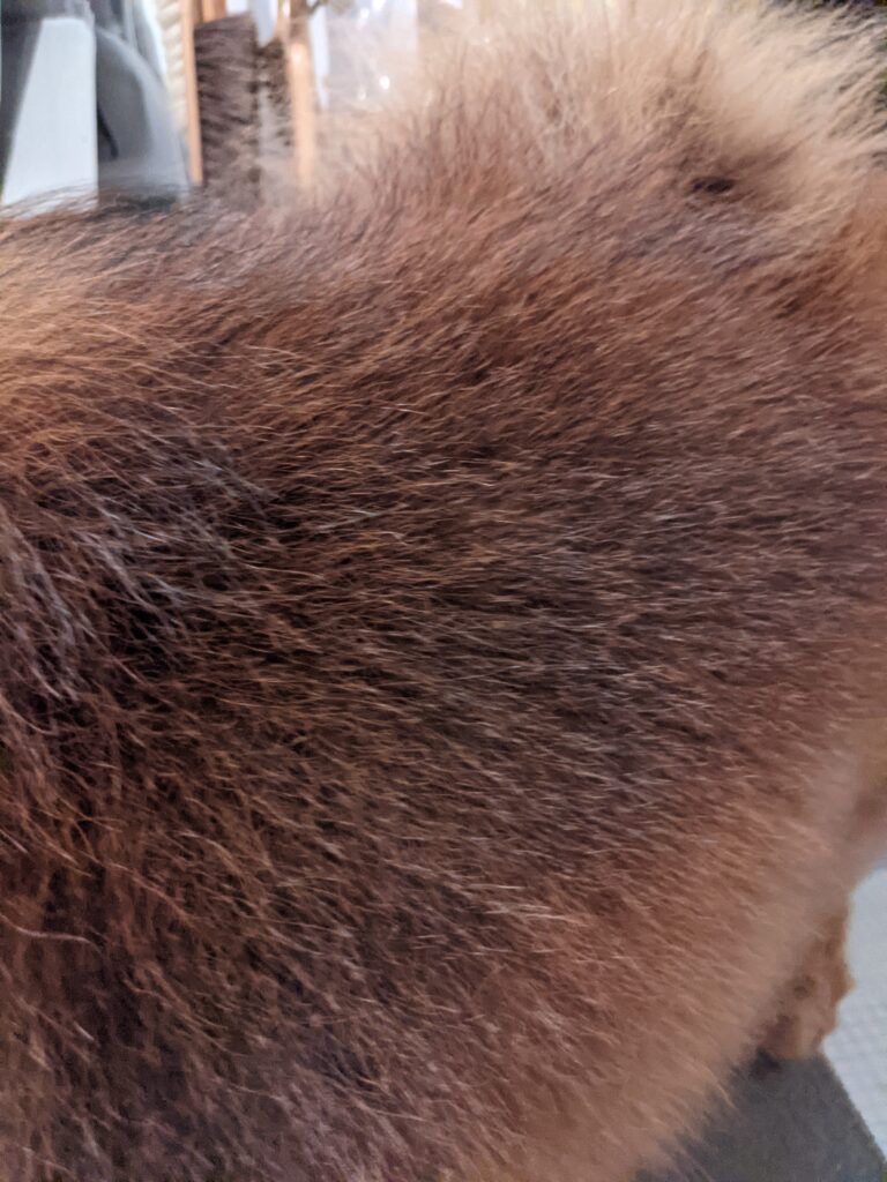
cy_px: 591
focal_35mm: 27
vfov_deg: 65.3
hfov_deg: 51.4
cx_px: 444
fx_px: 922
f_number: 1.73
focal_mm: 4.38
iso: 1642
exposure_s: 1/60
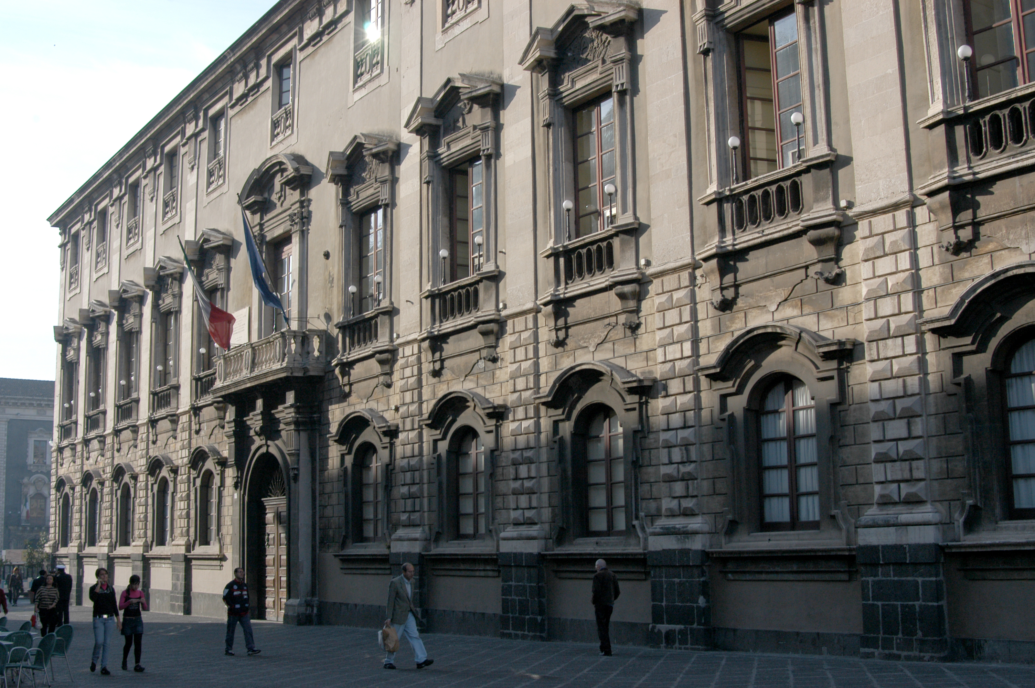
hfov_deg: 46.4
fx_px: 1206
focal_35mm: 42
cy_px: 344
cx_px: 518
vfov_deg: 31.8
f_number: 5.6
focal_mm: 28
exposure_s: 1/640
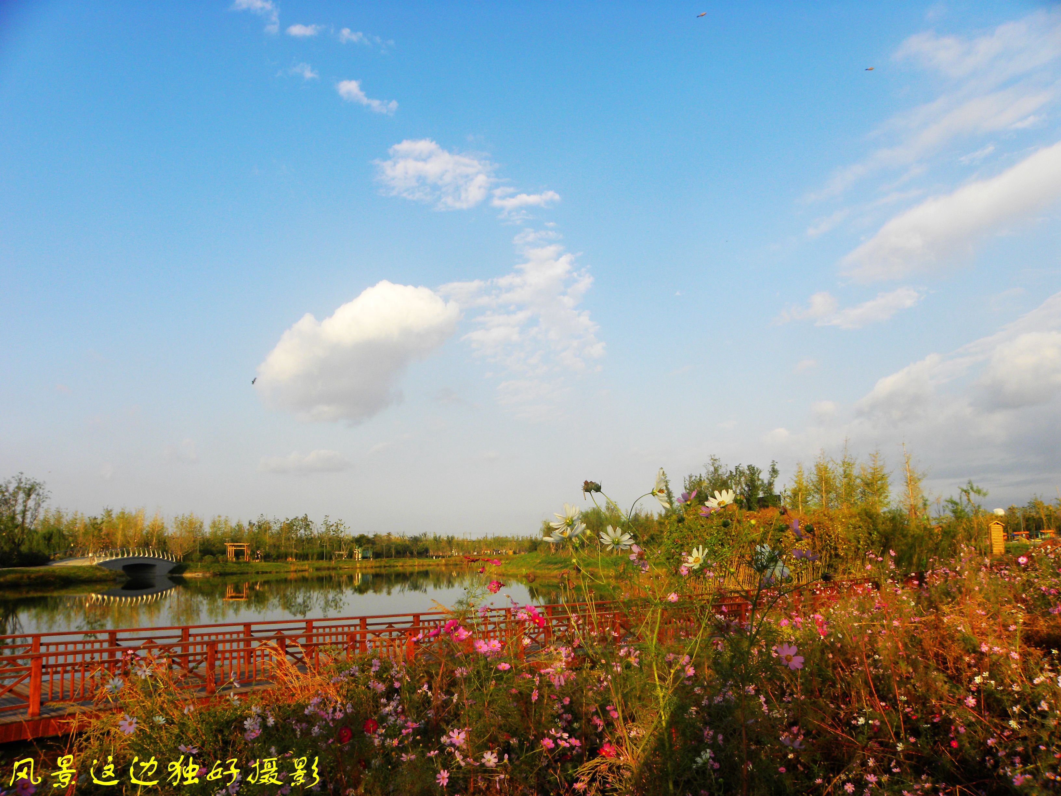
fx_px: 797
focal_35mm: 26
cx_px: 530
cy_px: 398
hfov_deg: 67.3
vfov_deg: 53.1
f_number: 5.6
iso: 64
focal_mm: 4.6
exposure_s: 1/299
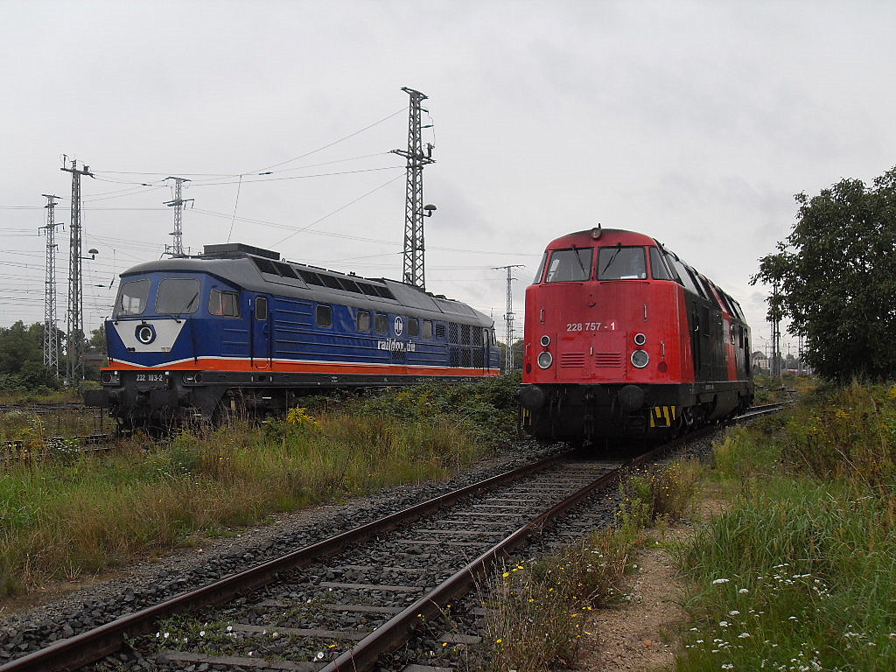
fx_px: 1035
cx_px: 448
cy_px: 336
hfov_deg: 46.8
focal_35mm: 40
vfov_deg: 36.0
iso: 80
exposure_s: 1/250
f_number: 3.1
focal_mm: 7.1
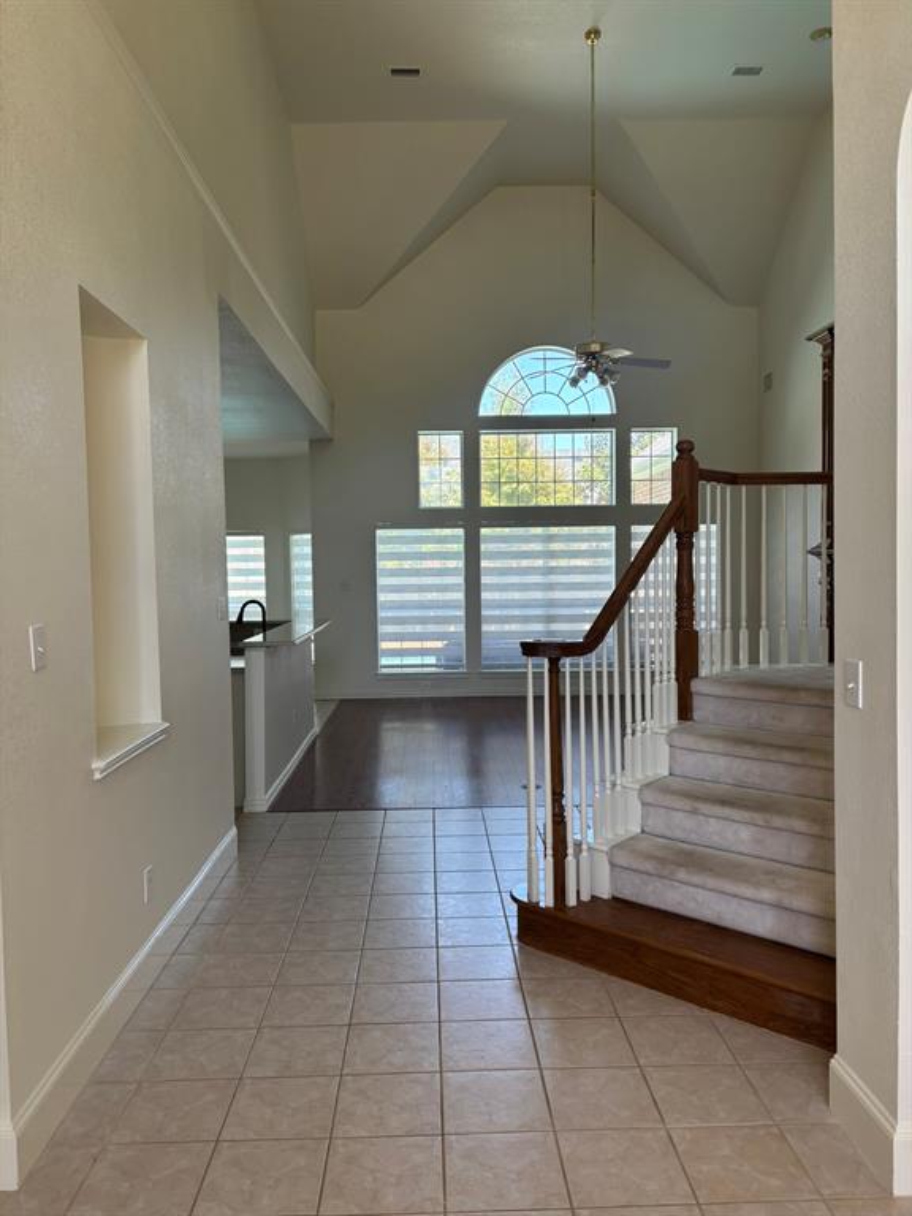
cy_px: 608
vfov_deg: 67.3
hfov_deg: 53.1
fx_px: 913
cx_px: 456
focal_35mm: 26
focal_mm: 5.96
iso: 64
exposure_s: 1/172
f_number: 1.6
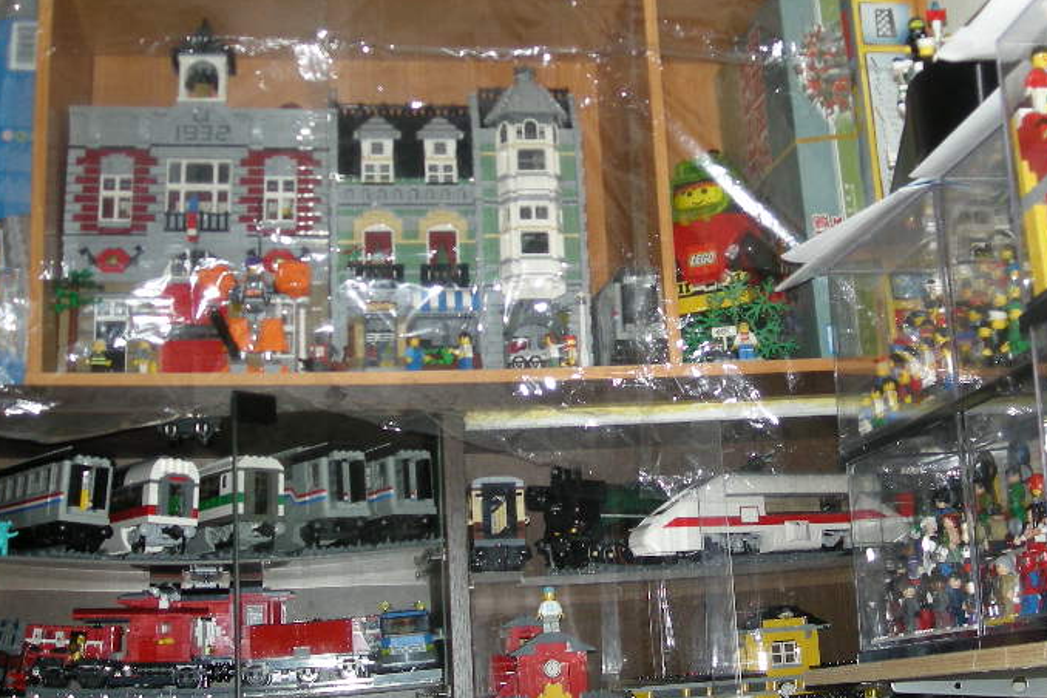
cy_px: 255
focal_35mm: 55
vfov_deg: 24.5
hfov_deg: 36.1
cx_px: 624
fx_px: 1599
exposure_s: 1/60
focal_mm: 5.7
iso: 78
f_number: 2.8
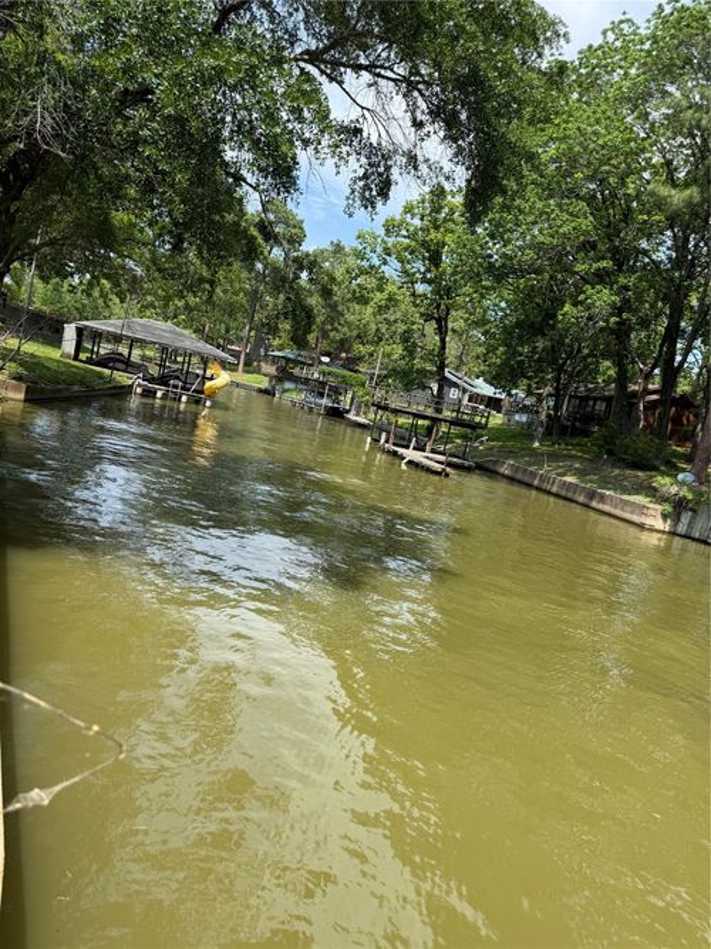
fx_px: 657
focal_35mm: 24
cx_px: 356
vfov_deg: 71.6
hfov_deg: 56.8
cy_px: 474
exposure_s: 1/2299
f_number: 1.78
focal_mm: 6.76
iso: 80
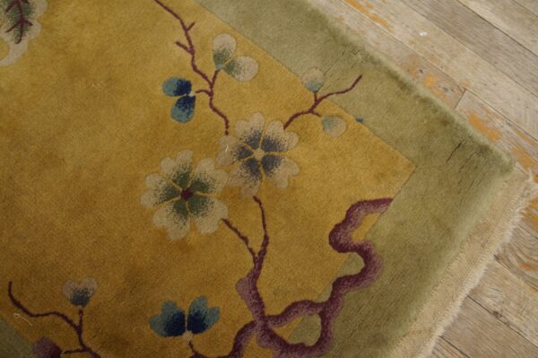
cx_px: 269
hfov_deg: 64.6
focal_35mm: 28
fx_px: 426
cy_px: 179
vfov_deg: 45.6
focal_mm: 19
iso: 800
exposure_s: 1/60
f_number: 4
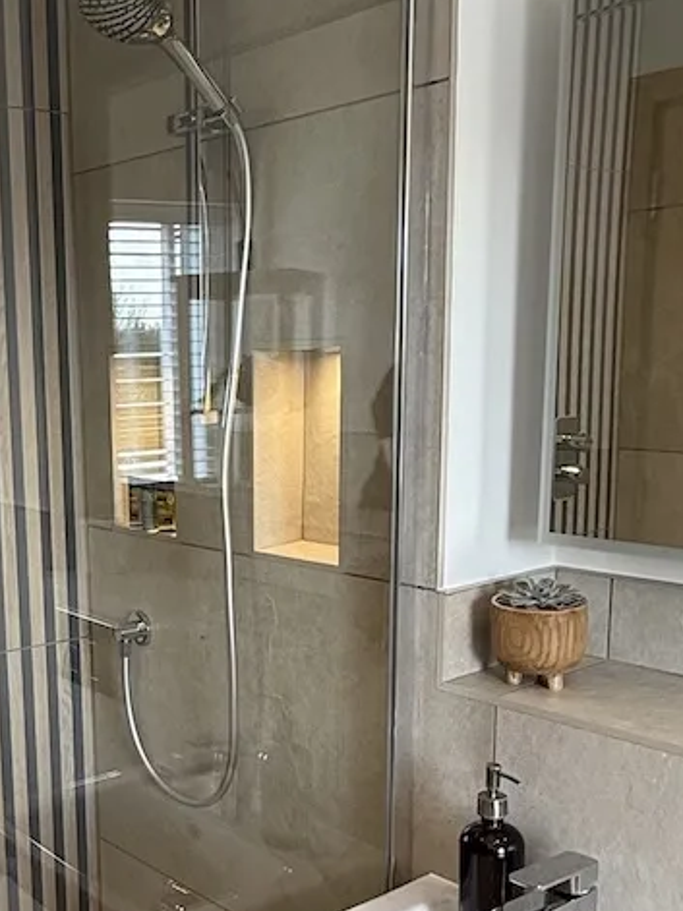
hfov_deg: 31.2
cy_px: 608
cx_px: 114
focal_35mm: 45
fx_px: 1184
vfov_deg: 41.5
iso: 64
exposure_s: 1/100
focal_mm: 2.22
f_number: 2.2
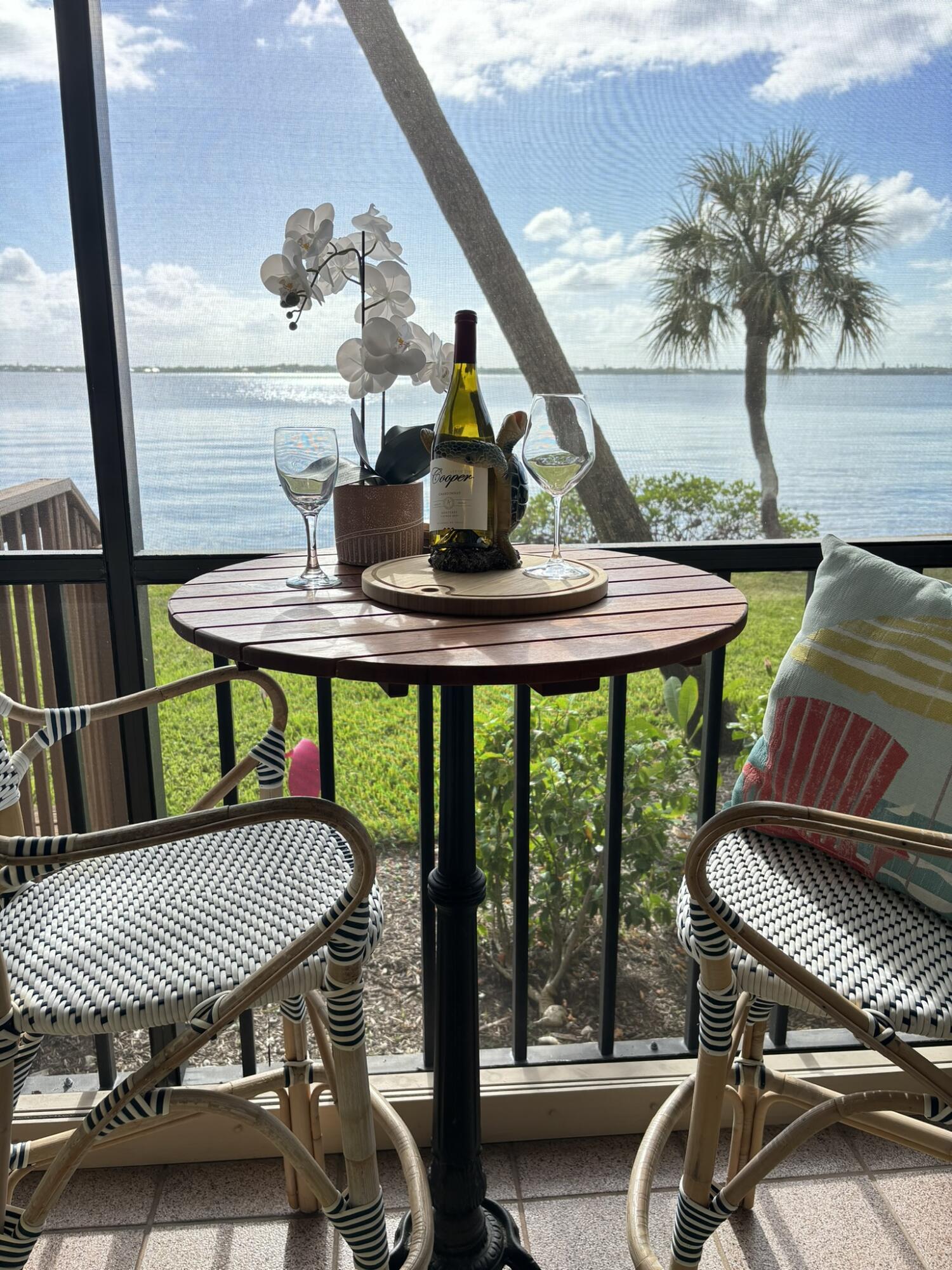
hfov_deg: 53.1
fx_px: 953
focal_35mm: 26
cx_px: 476
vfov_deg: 67.3
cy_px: 635
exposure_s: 1/484
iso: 50
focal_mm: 5.96
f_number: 1.6
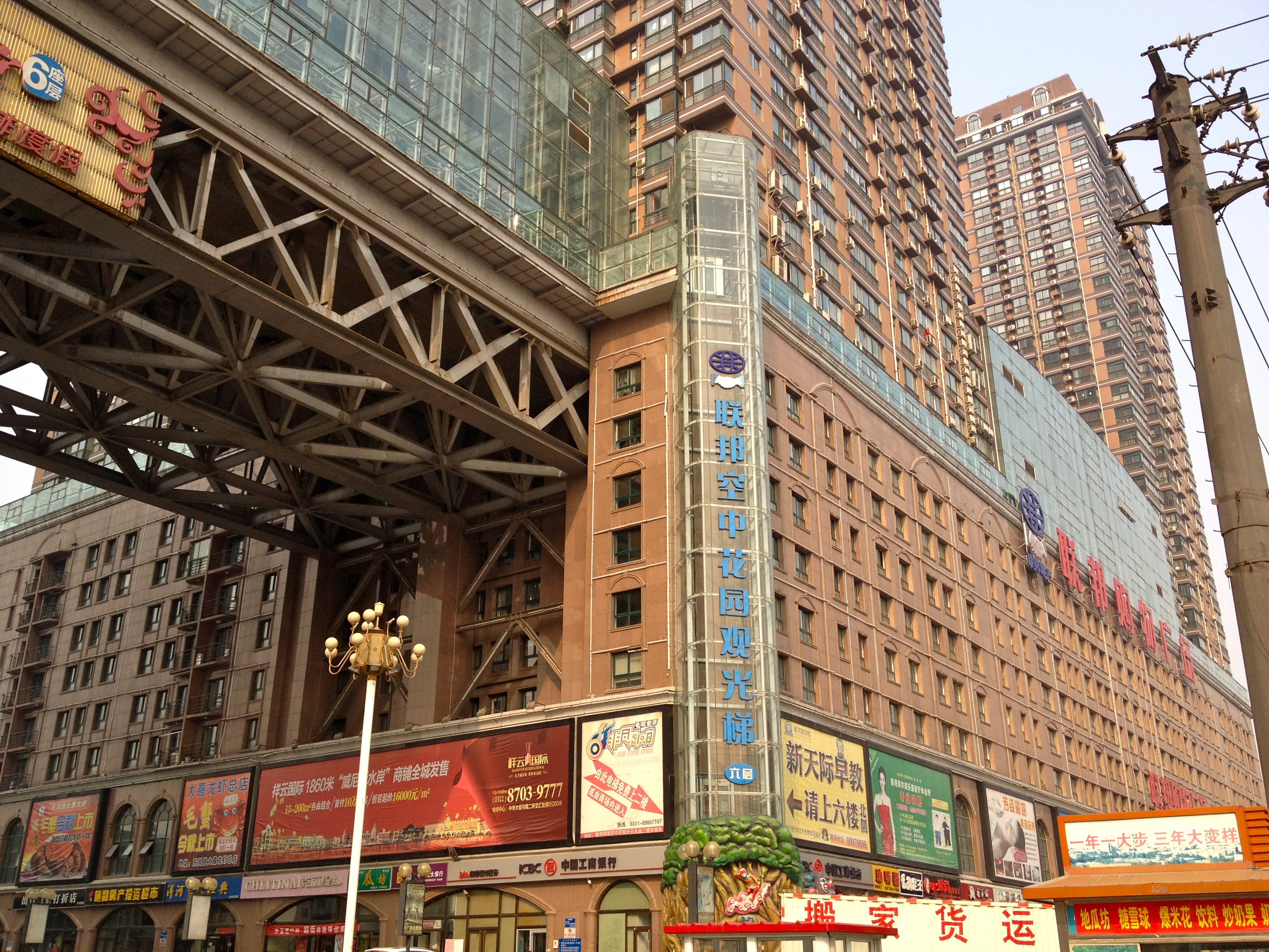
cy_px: 476
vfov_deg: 40.7
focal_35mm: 35
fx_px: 1283
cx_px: 634
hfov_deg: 52.6
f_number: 2.4
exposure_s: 1/693
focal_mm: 4.28
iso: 50
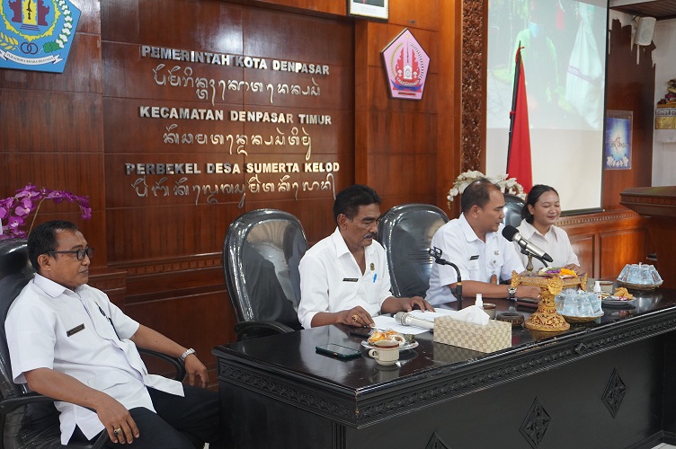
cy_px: 224
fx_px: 760
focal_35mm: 40
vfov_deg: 33.0
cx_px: 338
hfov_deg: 48.0
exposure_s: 1/30
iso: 1250
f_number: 4.5
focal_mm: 27
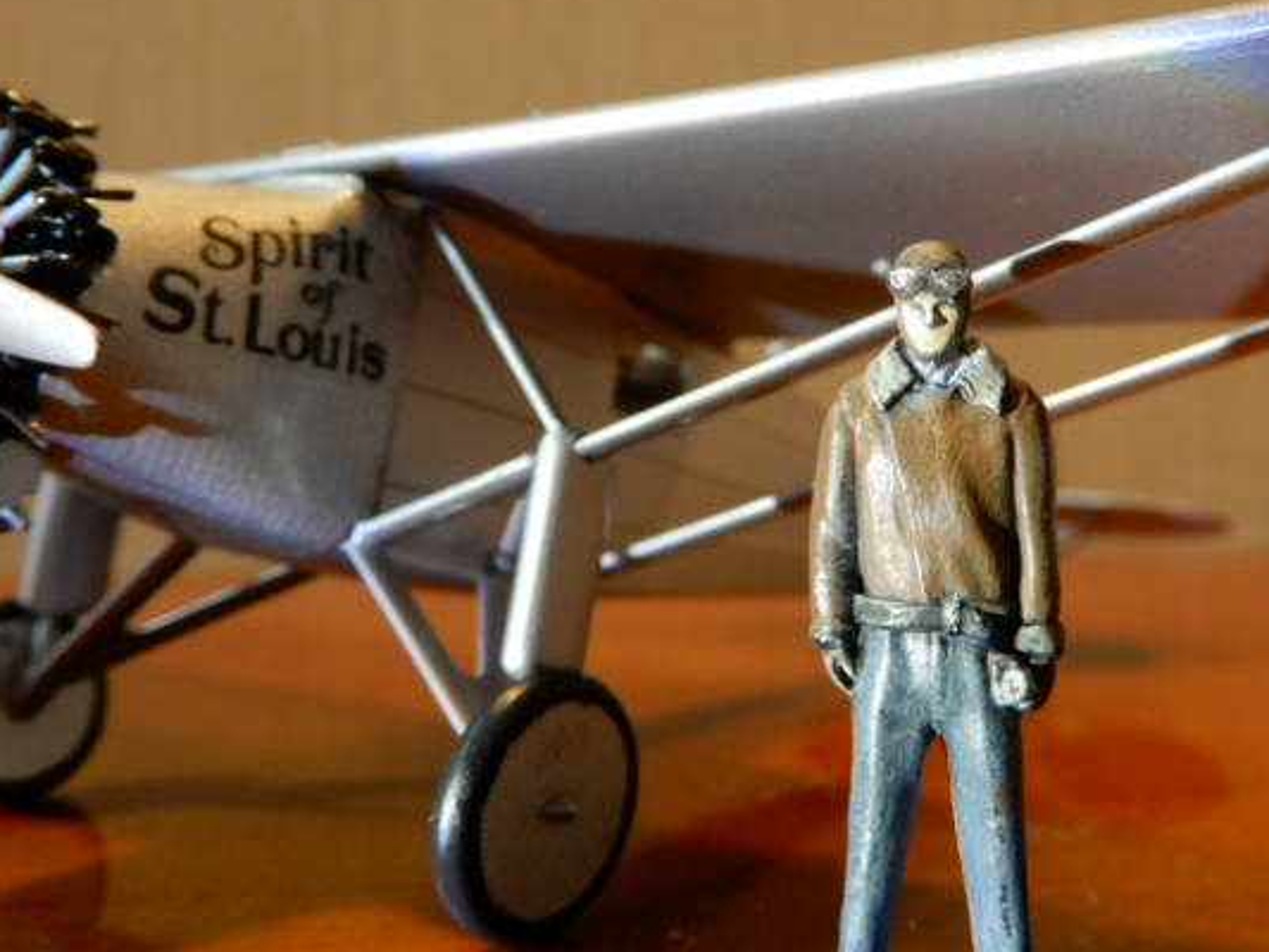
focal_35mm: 42
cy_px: 421
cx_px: 755
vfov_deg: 34.3
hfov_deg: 44.6
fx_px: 1540
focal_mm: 6.2
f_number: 4
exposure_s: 1/13
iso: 400
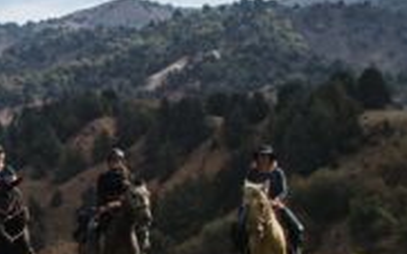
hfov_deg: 19.3
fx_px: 1009
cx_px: -238
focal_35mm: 91
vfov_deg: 14.3
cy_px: 81
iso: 400
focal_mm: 18
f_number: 5
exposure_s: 1/1250
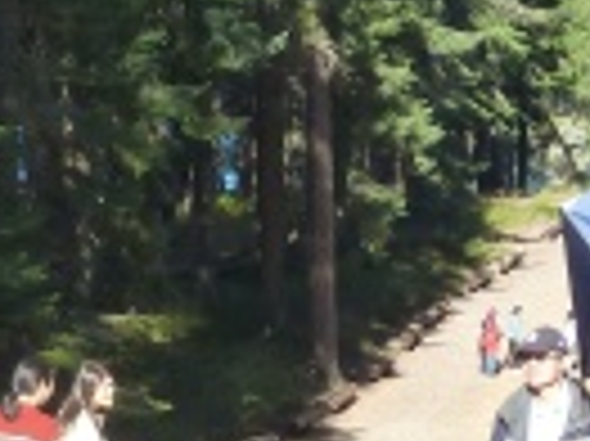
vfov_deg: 5.5
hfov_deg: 7.2
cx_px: 1009
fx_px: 4581
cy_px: 180
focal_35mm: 269
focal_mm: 9.1
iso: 125
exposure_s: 1/200
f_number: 3.9
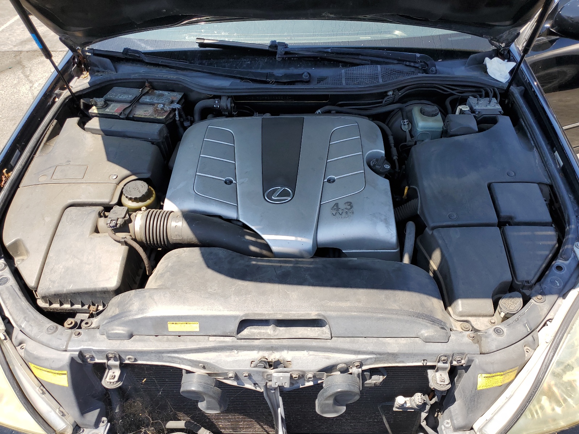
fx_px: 435
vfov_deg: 53.1
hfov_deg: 67.3
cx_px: 290
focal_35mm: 26
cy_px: 217
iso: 50
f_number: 1.5
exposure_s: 1/1000
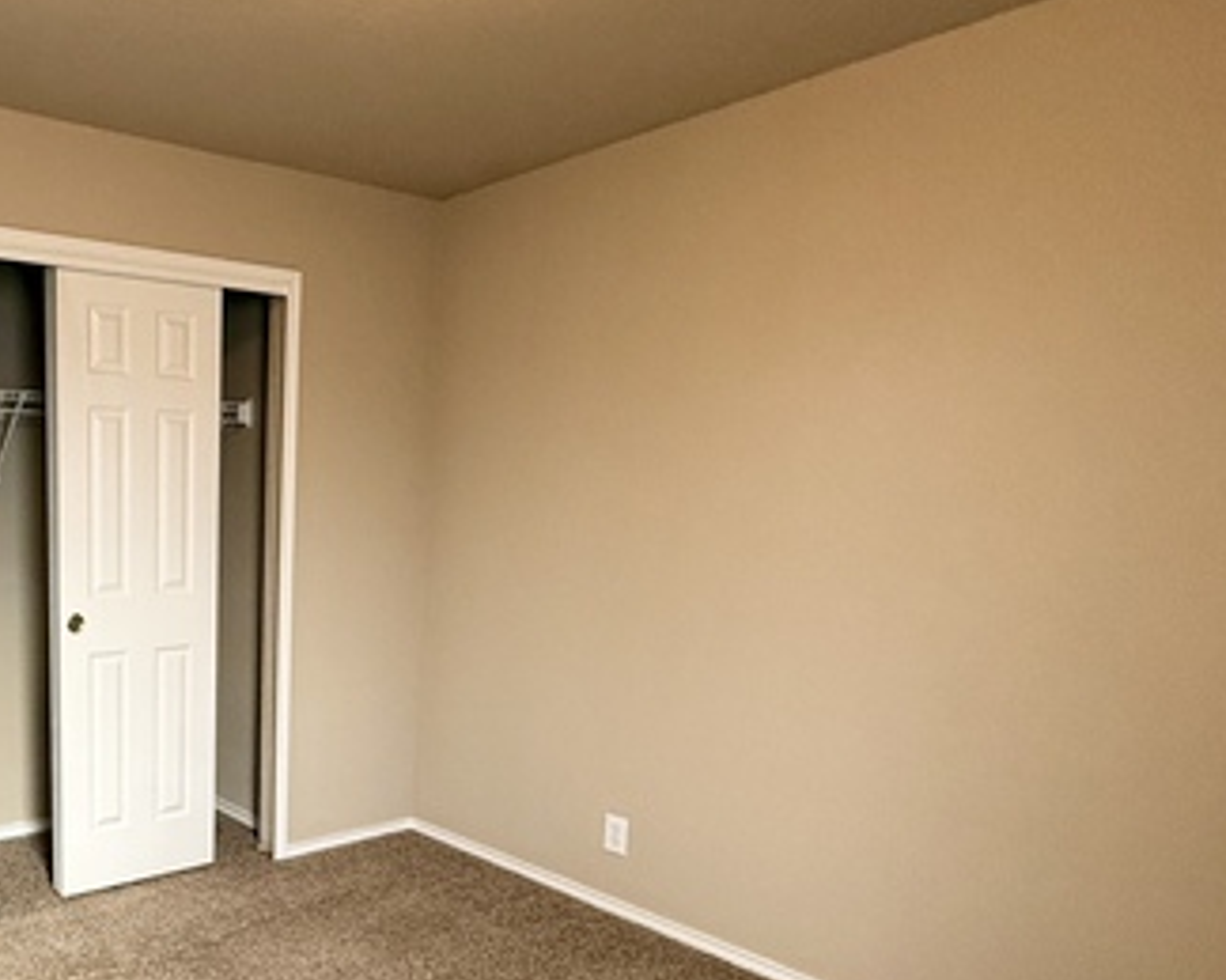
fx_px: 979
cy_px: 639
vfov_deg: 52.3
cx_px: 170
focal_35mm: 27
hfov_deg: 57.0
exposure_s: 1/120
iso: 250
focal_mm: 2.22
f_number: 2.2
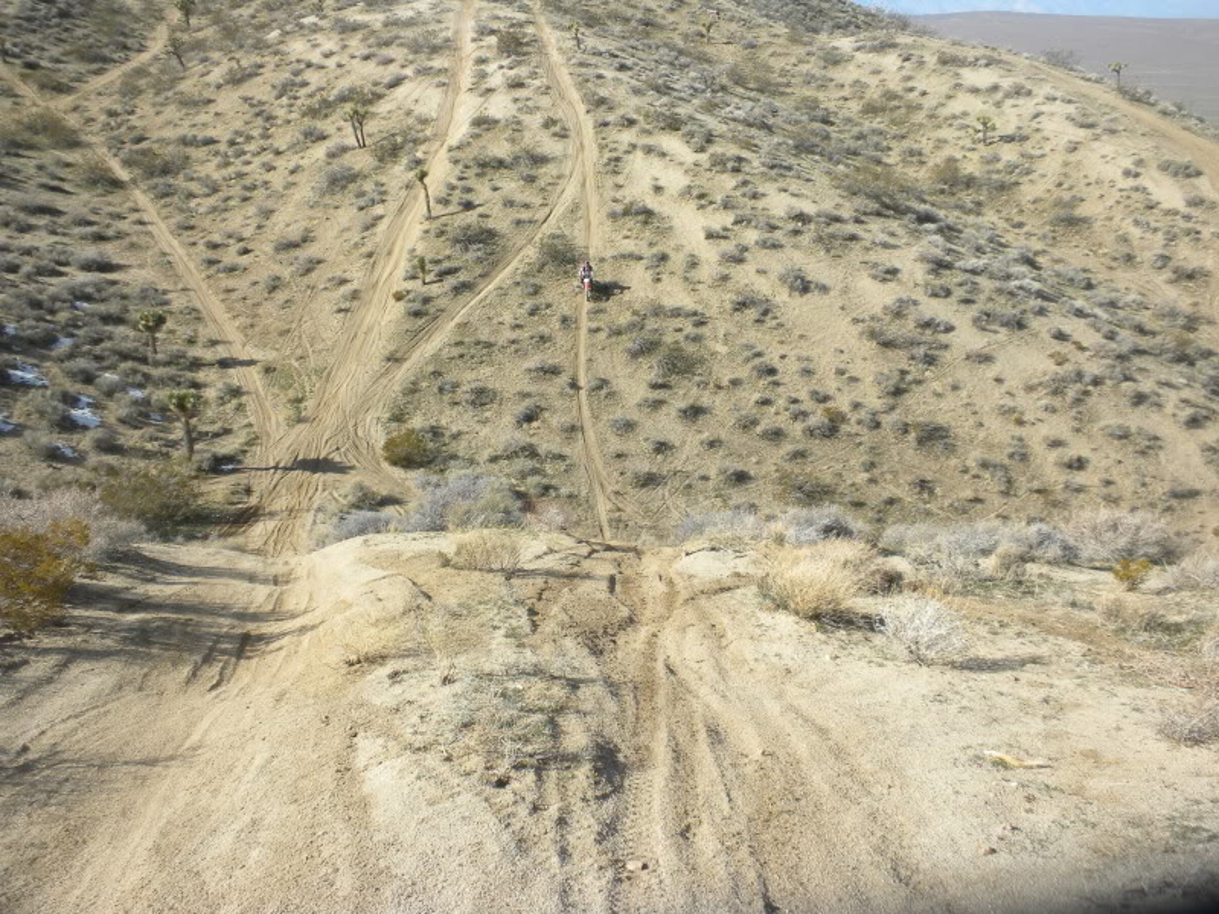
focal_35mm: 37
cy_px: 457
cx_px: 610
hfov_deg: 50.1
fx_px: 1303
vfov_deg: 38.7
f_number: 10
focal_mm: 6.6
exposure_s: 1/97
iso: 64
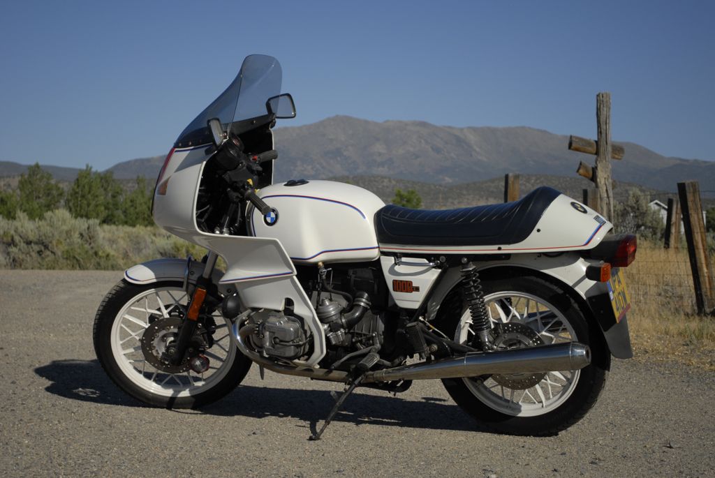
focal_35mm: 69
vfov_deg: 19.8
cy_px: 239
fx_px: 1372
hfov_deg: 29.2
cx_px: 358
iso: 200
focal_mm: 46
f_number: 5.3
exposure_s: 1/2000
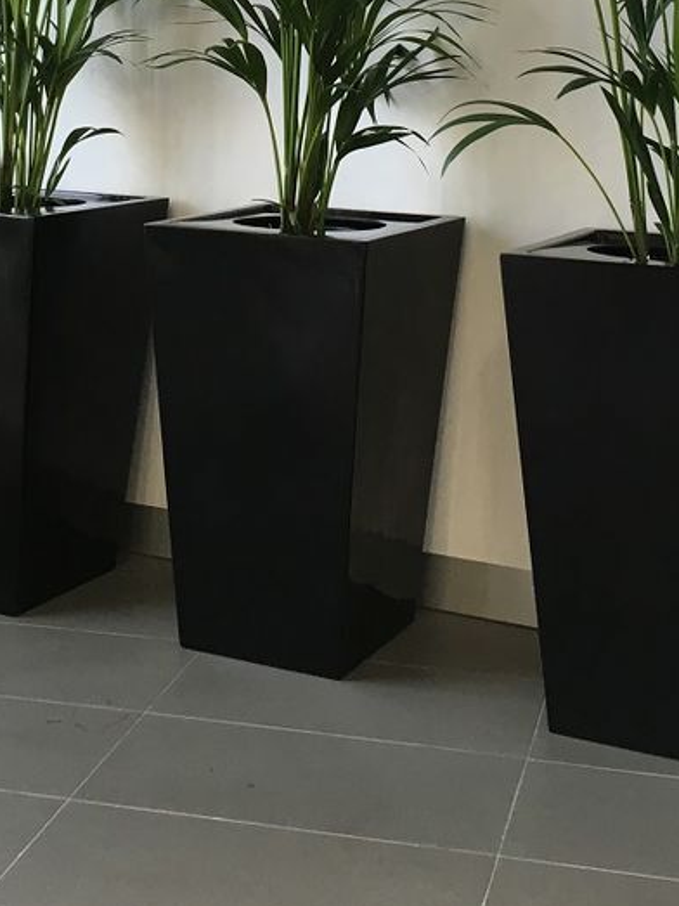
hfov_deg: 24.0
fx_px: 1596
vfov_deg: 29.3
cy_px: -29
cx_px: 346
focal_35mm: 61
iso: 80
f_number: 2.2
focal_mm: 4.15
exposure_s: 1/33
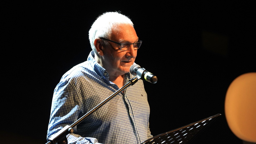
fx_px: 1432
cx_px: 127
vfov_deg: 5.7
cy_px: 80
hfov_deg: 10.2
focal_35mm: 211
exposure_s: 1/200
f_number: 5.6
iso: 5000
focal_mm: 200
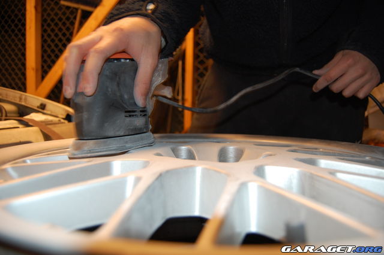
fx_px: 288
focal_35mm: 27
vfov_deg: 47.9
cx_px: 192
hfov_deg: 67.4
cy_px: 128
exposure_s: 1/60
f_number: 3.5
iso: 320
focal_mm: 18
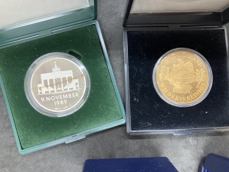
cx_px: 114
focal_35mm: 28
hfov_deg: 63.4
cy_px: 86
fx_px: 185
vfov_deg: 49.8
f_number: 1.8
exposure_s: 1/50
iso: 125
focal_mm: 3.99
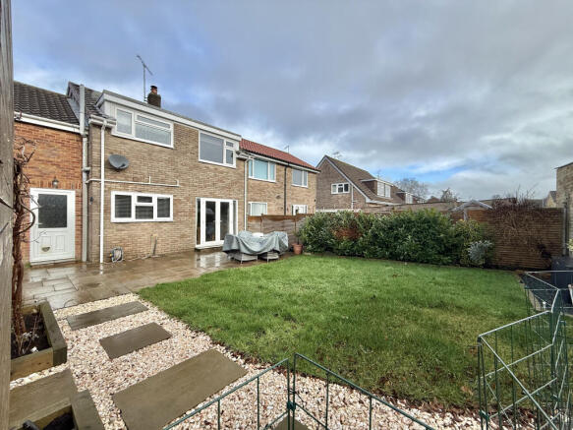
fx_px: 232
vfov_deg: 85.7
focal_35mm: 14
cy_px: 215
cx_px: 286
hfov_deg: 102.1
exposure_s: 1/638
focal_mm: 2.22
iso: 50
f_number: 2.2
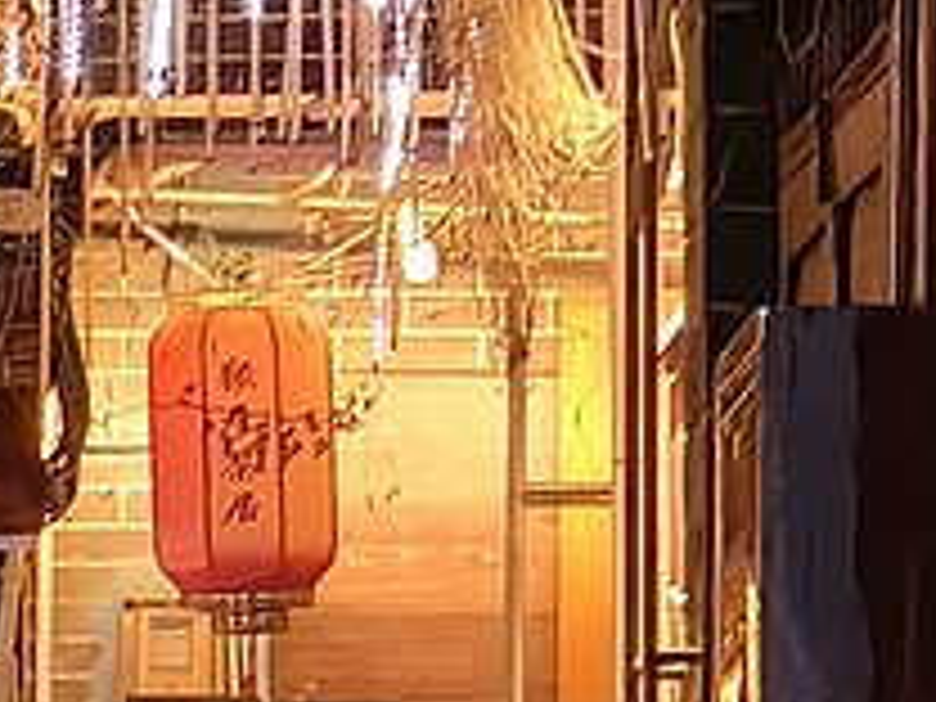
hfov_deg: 3.2
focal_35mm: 615
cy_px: 1431
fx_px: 16629
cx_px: -1184
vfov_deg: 2.4
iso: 2066
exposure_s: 1/59.9
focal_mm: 13.3
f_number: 5.6
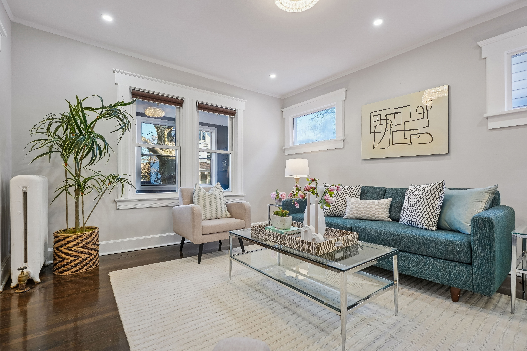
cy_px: 176
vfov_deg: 73.7
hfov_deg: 96.7
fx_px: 234
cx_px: 264
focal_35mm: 16
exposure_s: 1/60
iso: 500
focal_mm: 16
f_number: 7.1
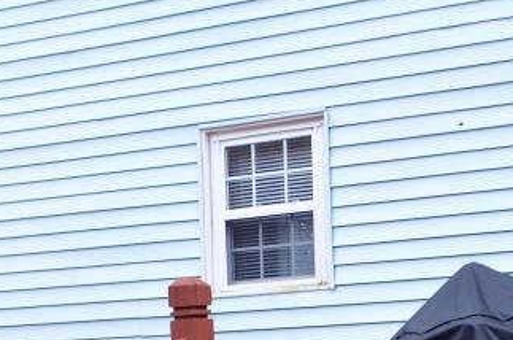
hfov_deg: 15.9
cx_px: 201
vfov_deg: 10.2
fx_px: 1835
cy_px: 524
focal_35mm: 129
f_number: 5.6
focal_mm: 24
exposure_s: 1/125
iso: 200
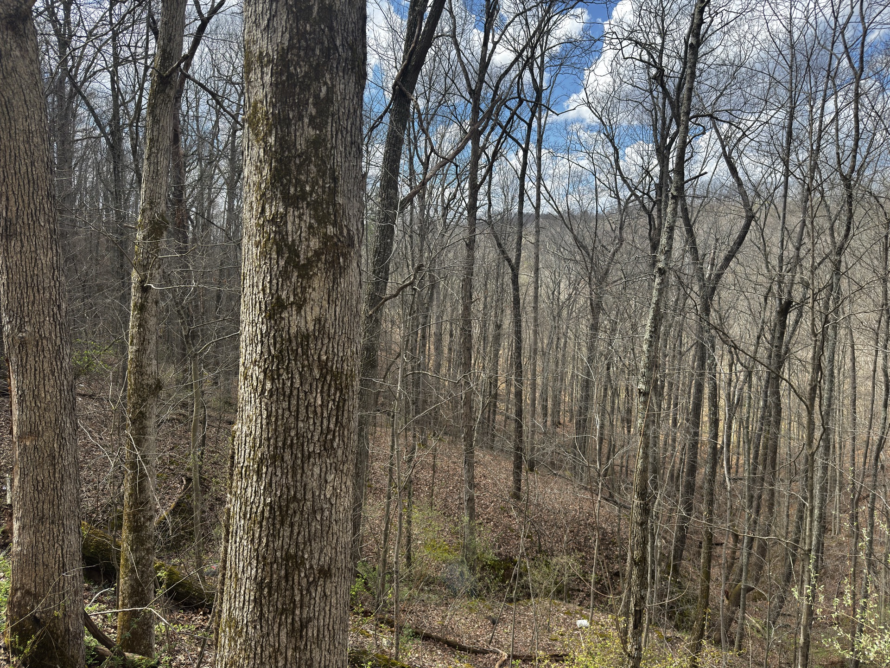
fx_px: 617
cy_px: 334
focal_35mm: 24
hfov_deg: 71.6
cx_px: 445
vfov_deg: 56.8
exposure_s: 1/1821
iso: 100
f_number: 1.78
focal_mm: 6.76
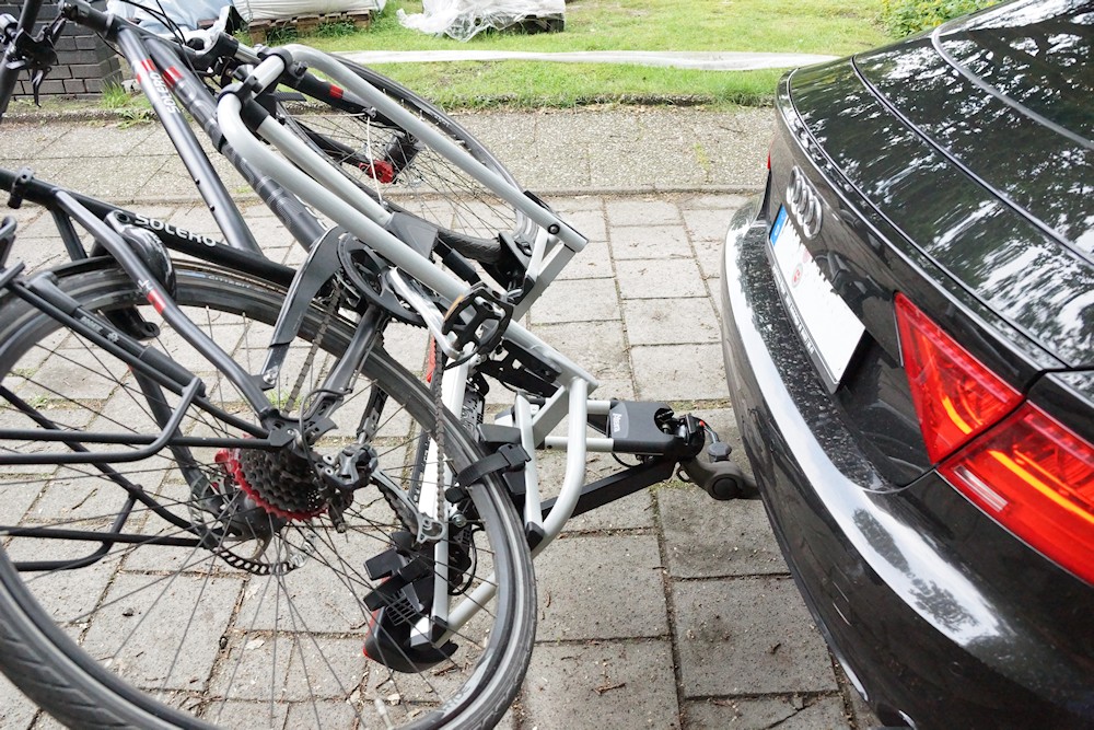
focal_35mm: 30
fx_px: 912
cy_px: 365
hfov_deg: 61.9
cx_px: 547
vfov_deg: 43.6
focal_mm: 20
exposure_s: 1/800
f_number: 6.3
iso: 3200
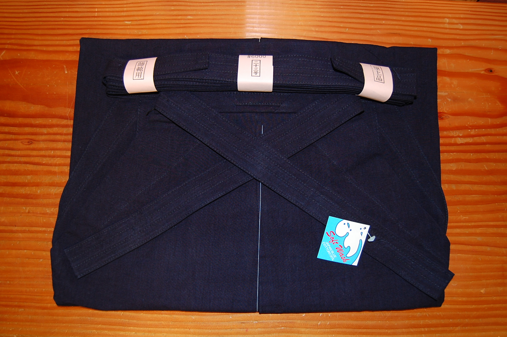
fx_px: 422
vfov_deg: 43.5
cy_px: 168
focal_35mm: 30
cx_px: 254
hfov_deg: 62.0
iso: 400
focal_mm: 20
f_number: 3.8
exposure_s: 1/60
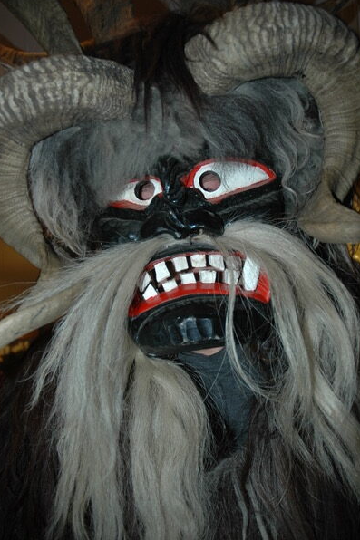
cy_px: 257
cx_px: 187
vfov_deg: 63.6
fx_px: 435
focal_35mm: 29
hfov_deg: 44.9
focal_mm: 18
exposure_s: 1/60
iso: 200
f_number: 3.5
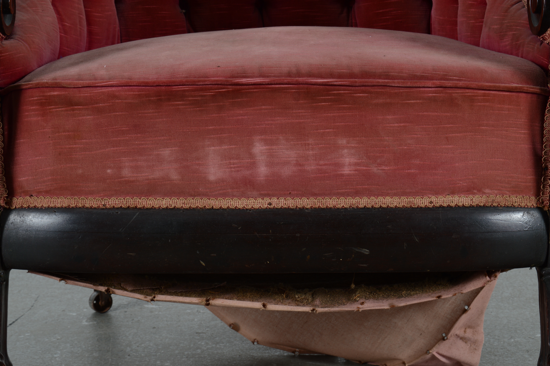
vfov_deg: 18.1
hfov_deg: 27.0
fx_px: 1145
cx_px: 275
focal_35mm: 75
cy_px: 183
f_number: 14
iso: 100
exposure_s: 1/125
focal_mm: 50
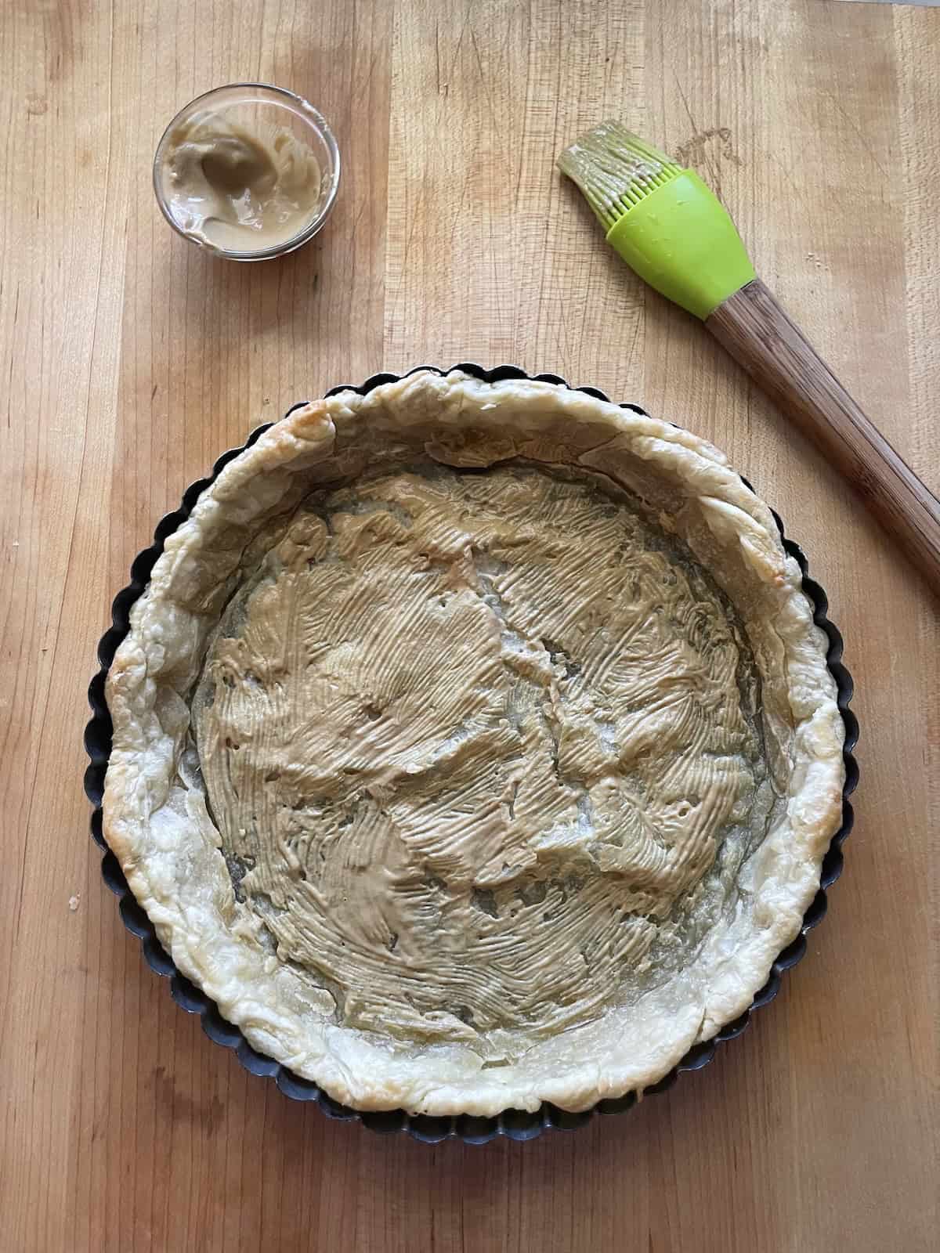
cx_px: 470
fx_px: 941
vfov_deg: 67.3
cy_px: 626
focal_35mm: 26
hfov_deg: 53.1
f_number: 1.6
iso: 200
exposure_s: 1/60
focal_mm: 4.2
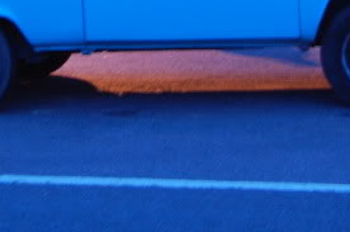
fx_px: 1349
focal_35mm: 139
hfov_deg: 14.8
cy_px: -72
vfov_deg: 9.6
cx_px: 192
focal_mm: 32
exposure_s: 1/4
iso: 800
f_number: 4.5
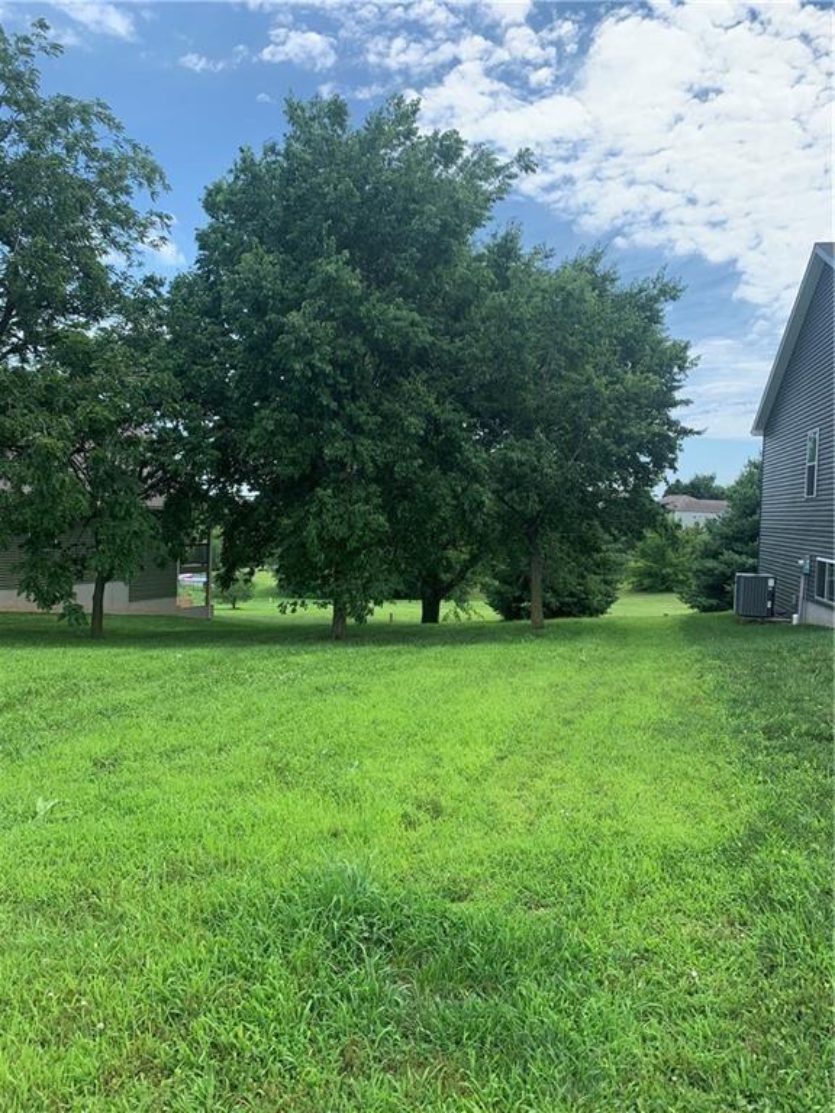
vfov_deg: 67.3
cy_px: 556
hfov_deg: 53.1
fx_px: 836
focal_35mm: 26
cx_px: 418
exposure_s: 1/1235
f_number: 1.8
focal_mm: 4.25
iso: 25
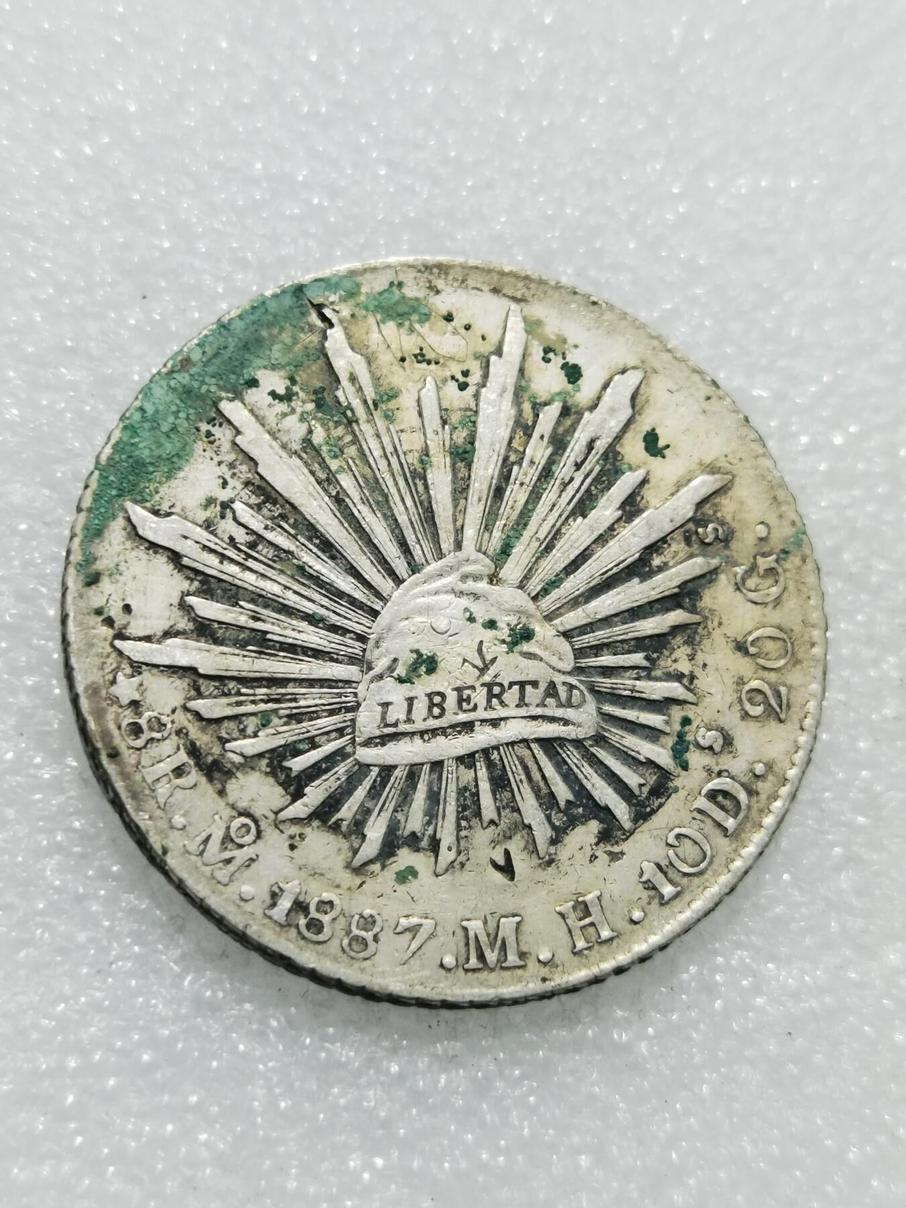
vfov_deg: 31.2
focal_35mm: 62
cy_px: 604
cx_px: 453
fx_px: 2164
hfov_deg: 23.7
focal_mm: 6.67
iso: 100
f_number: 1.9
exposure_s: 1/100
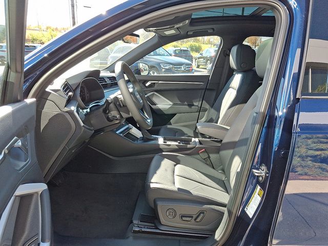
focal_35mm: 25
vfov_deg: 54.9
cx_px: 164
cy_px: 123
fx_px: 237
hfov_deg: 69.4
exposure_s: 1/152
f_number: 1.8
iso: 25
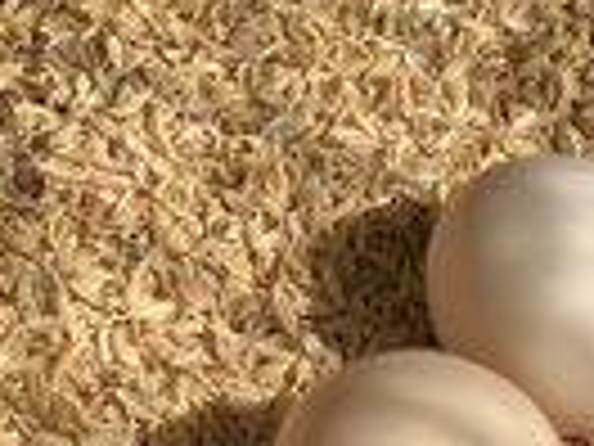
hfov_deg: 10.4
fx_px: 3243
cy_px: 500
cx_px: 567
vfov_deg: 7.8
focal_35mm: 189
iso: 16
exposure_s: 1/461
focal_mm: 6
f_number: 2.4
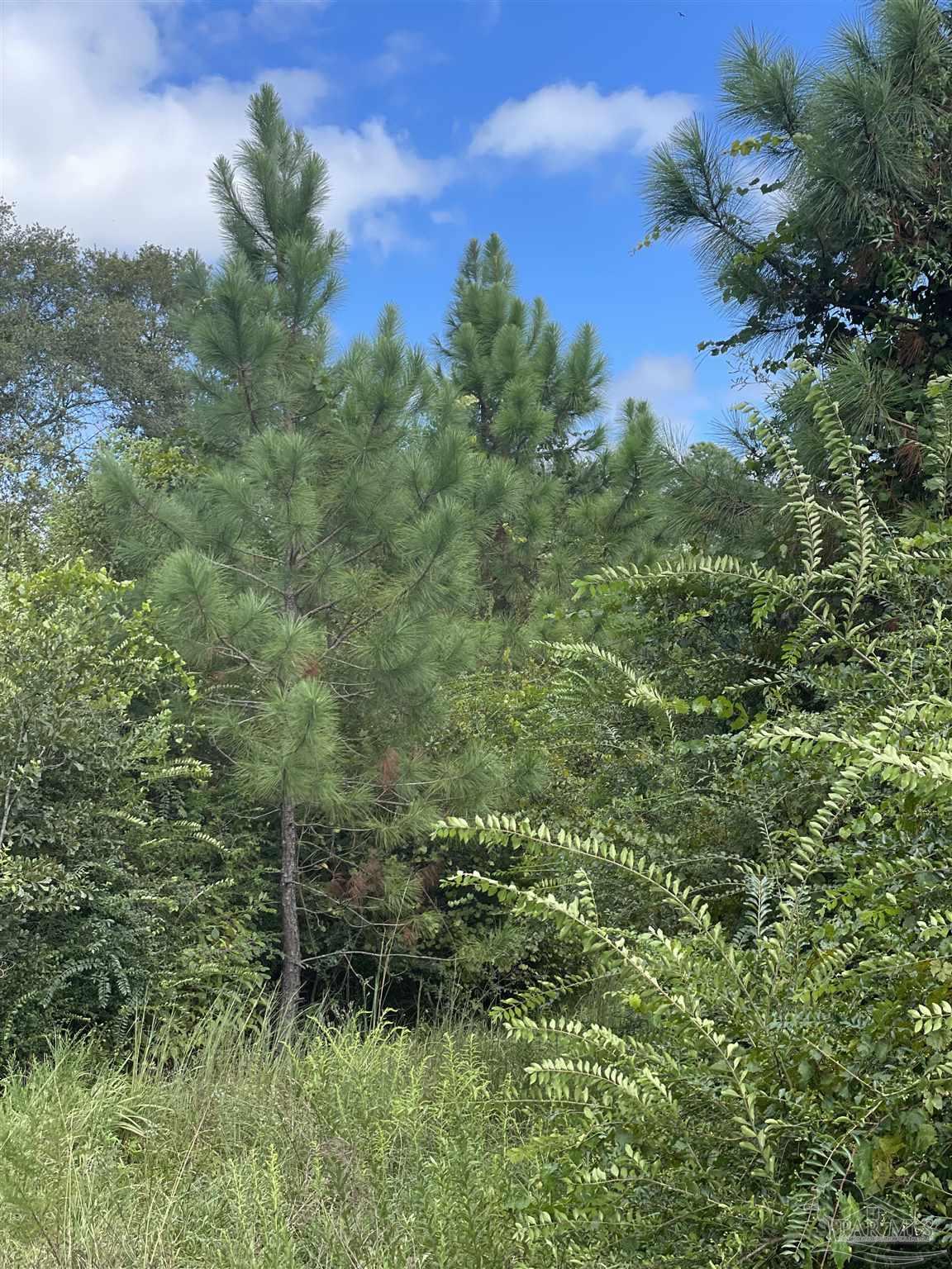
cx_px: 476
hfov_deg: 28.0
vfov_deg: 36.8
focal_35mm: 52
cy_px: 634
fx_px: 1907
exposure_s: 1/940
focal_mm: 6
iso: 32
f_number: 2
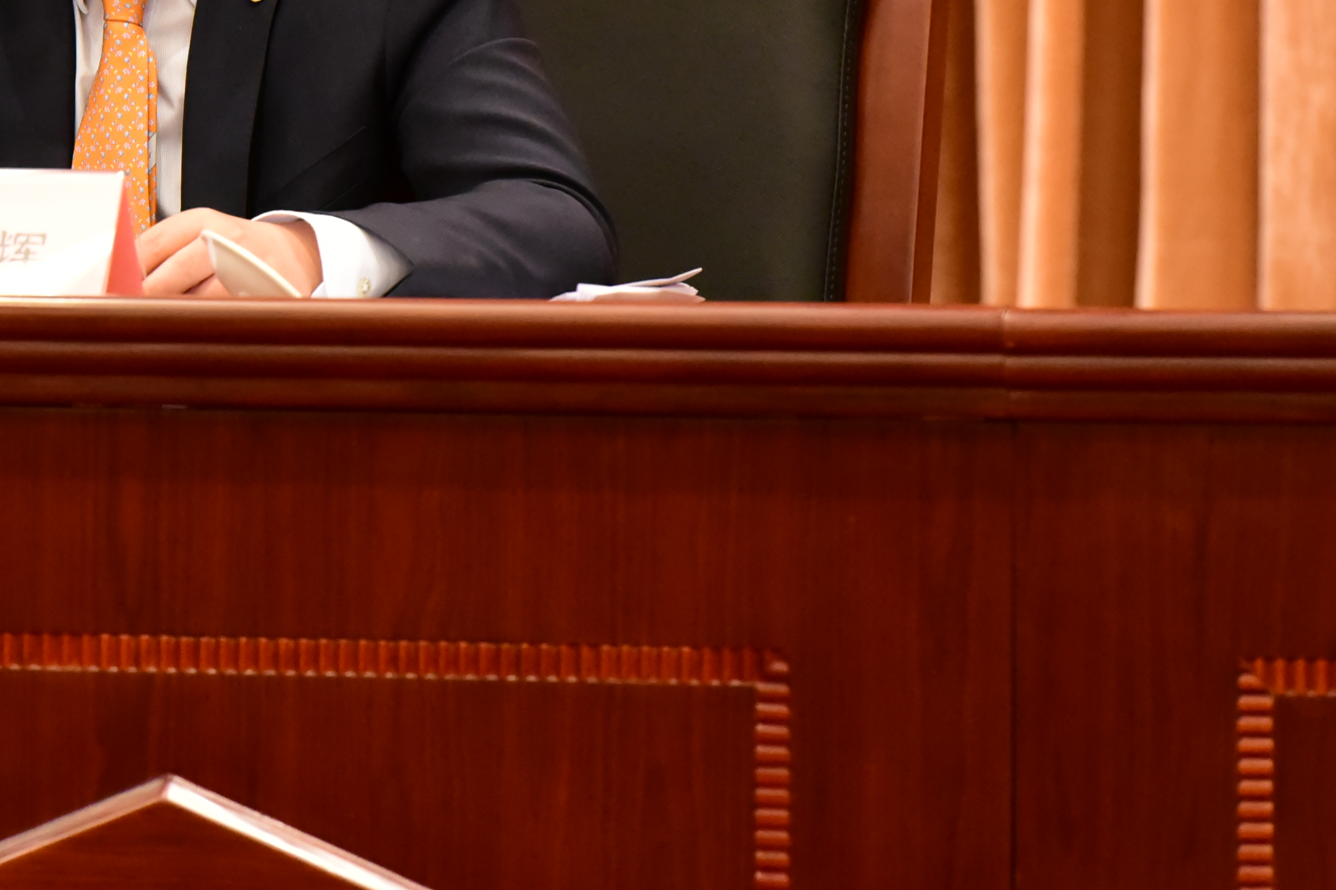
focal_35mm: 448
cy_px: -67
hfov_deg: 4.6
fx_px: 16624
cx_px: 181
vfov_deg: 3.1
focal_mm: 200
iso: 6400
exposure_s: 1/125
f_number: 4.5
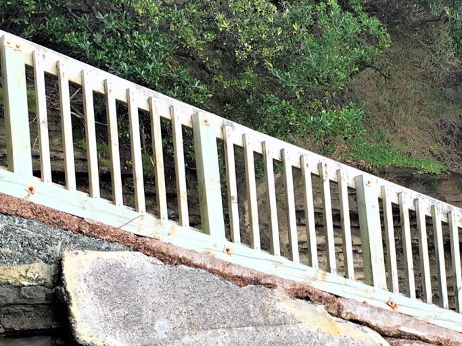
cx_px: 356
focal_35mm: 87
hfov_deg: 22.3
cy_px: 357
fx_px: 1161
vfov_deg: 16.6
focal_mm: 4.15
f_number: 2.2
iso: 25
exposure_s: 1/170
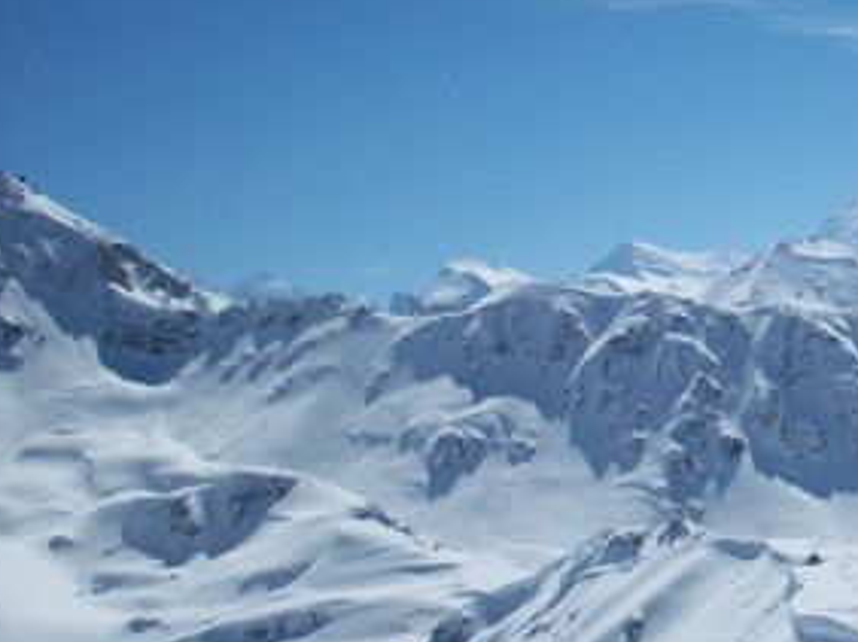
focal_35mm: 84
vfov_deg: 17.5
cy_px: 316
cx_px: 925
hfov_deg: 22.1
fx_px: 2080
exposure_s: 1/1401
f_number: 5.6
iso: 80
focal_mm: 6.2
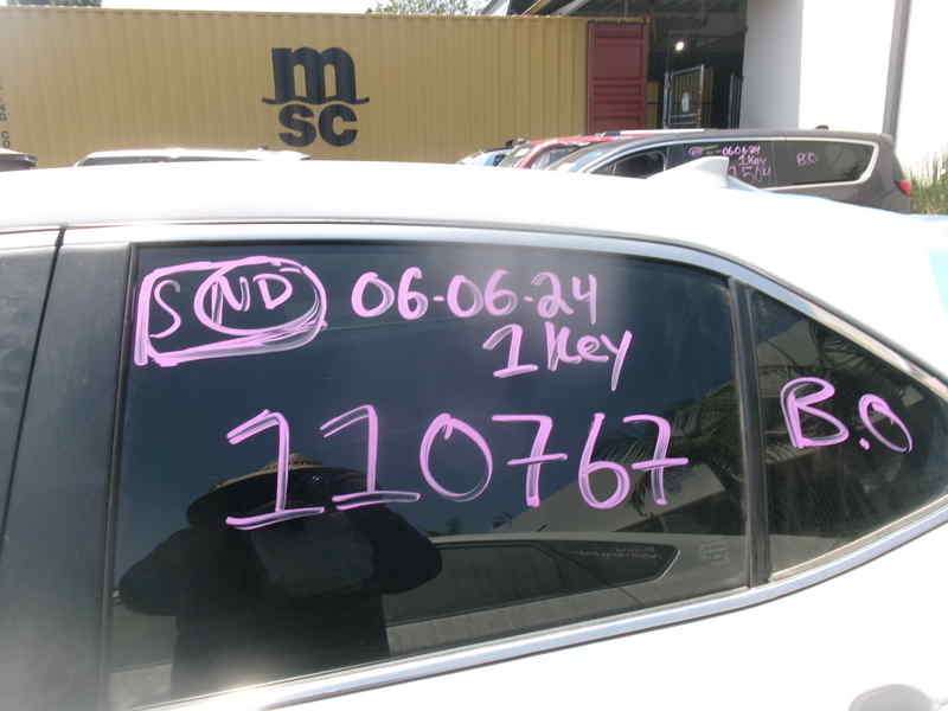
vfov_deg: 49.7
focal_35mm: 28
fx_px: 767
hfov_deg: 63.4
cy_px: 356
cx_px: 474
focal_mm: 5.1
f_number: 10.8
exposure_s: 1/58
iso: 100
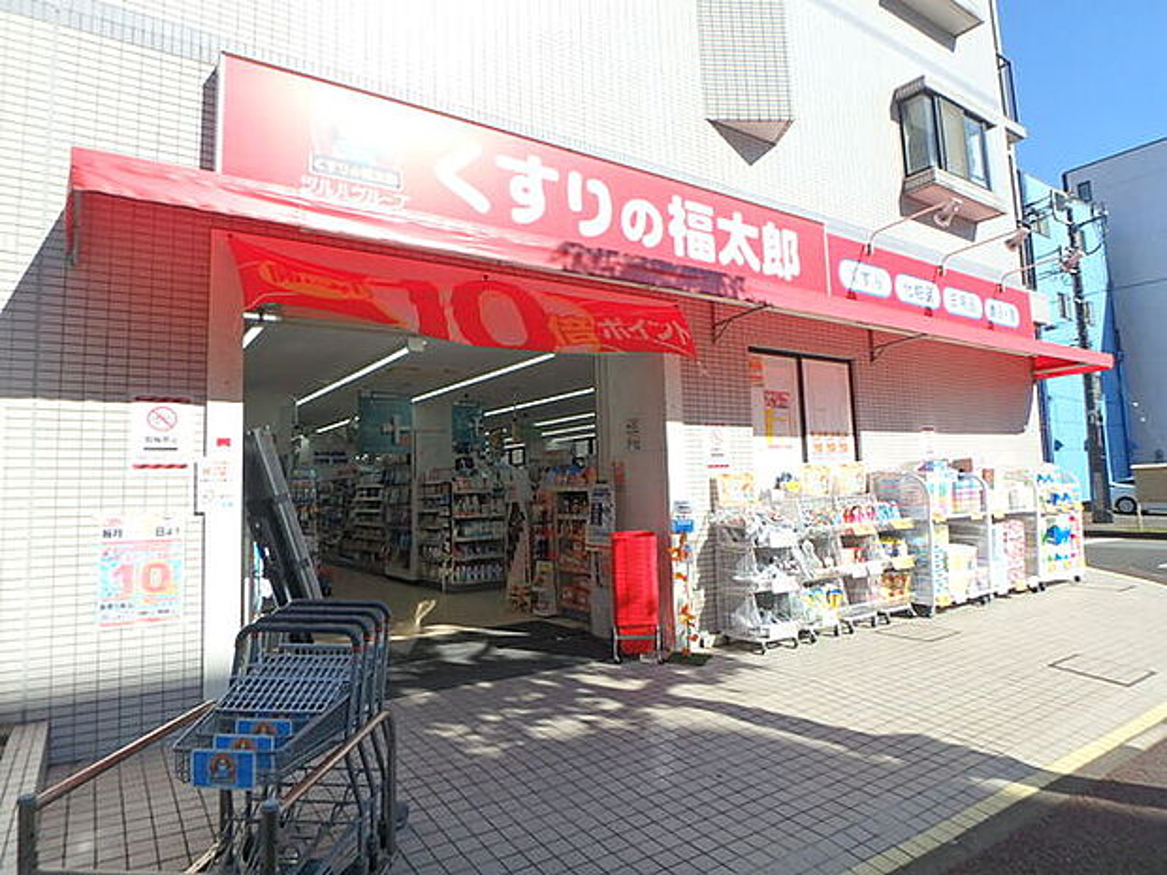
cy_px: 438
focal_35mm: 21
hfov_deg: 79.0
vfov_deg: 63.4
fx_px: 708
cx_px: 584
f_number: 3.5
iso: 125
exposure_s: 1/1000
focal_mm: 3.7
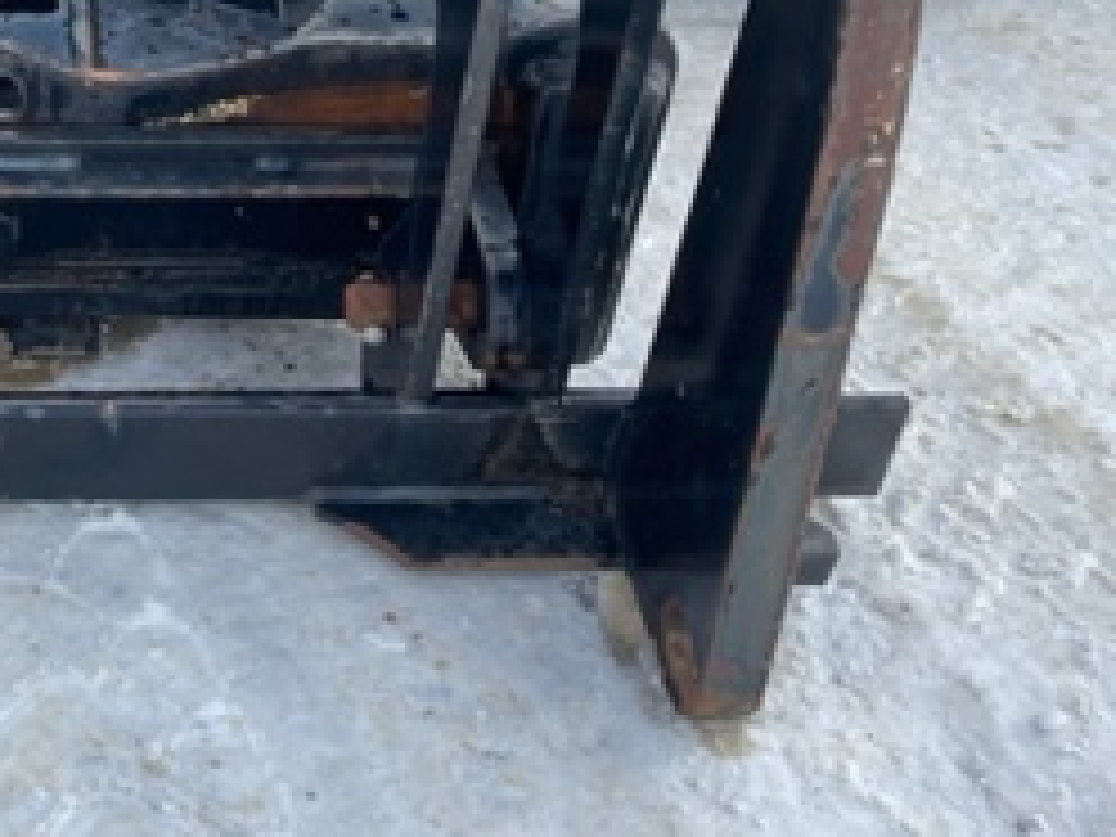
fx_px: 2160
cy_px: 140
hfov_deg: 27.2
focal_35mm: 67
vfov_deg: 21.6
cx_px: -27
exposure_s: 1/1350
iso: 32
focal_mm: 4.2
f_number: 1.6
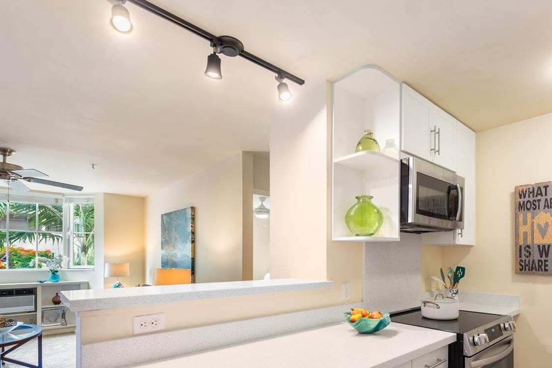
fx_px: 307
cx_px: 330
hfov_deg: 83.0
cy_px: 254
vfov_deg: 60.0
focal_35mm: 20
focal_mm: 14
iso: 400
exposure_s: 1/2
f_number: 9
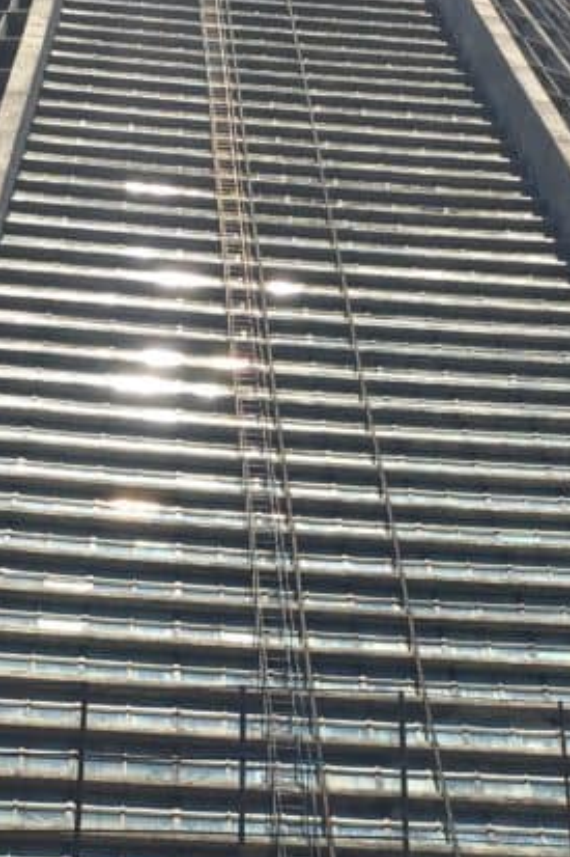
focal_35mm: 78
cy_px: 559
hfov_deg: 17.5
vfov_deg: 25.9
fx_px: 1854
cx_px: 226
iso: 25
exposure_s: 1/1054
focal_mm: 4.15
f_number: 2.2
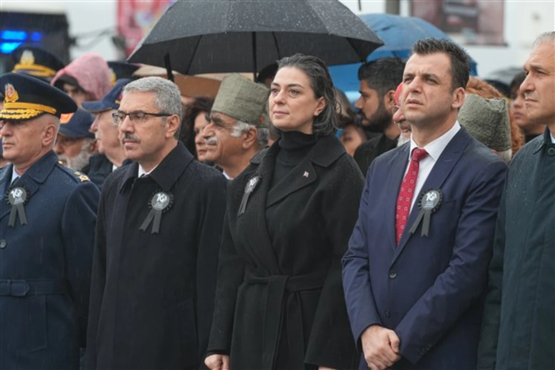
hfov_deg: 10.3
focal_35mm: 200
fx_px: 3083
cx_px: 278
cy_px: 185
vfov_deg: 6.9
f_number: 5.6
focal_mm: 200
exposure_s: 1/200
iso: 640
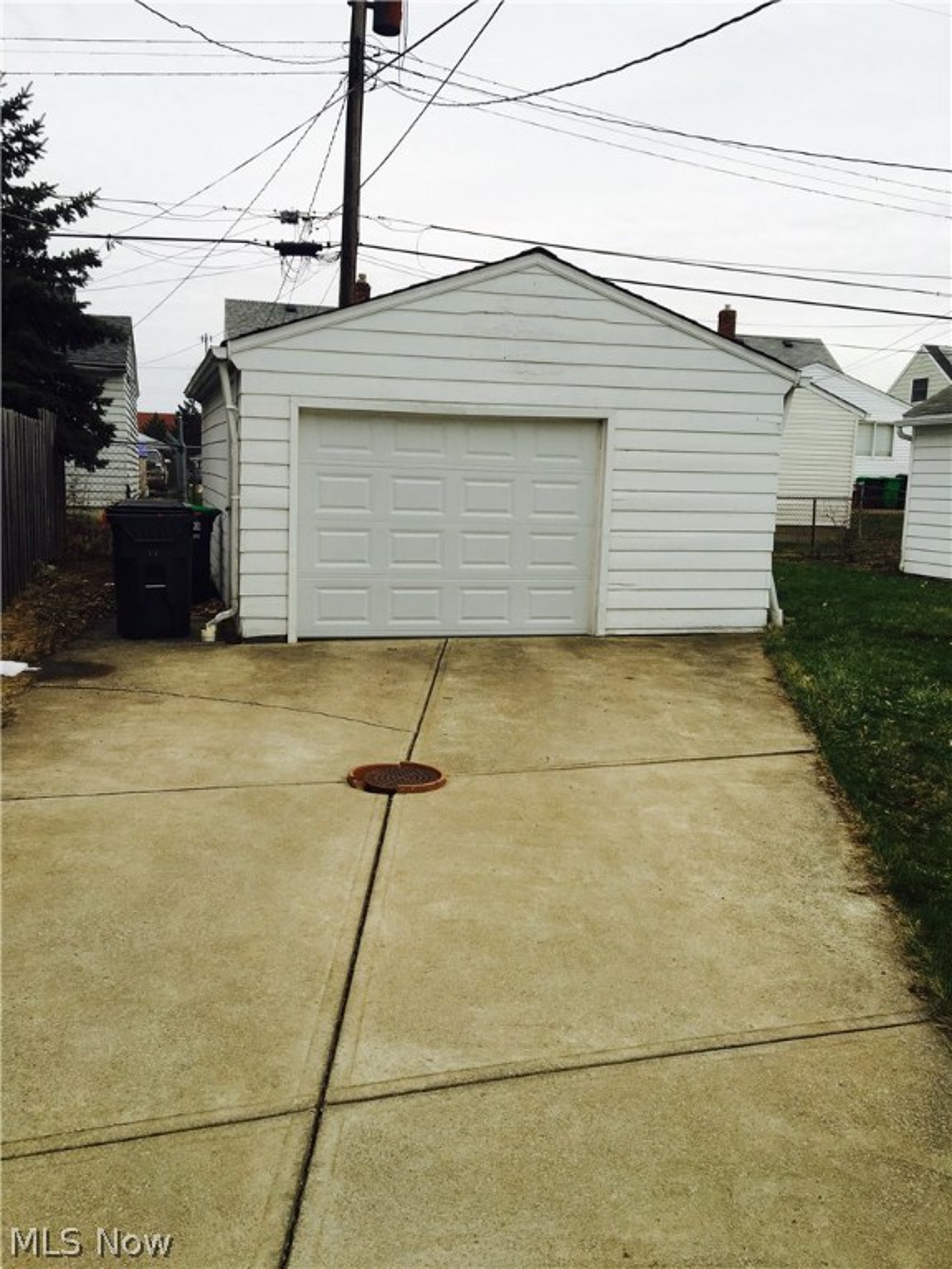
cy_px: 634
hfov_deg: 48.2
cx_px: 476
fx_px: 1063
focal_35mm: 29
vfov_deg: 61.7
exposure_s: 1/125
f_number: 2.2
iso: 25
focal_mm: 4.15
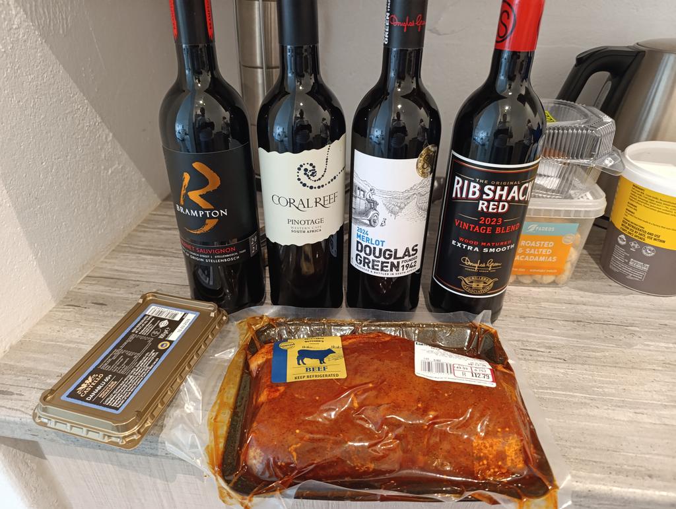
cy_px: 254
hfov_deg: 73.8
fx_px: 450
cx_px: 338
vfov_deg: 59.0
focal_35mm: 23
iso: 1250
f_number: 1.6
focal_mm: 6.14
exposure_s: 1/25
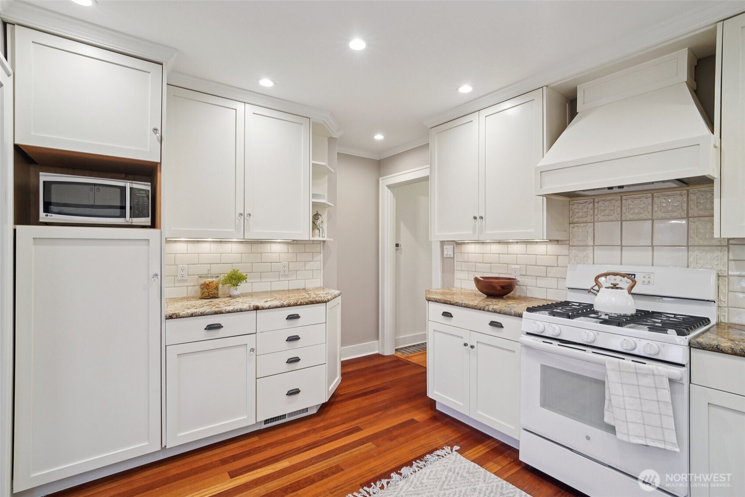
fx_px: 331
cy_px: 248
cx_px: 372
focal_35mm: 16
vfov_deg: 73.7
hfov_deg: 96.7
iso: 1600
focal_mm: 16
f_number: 8
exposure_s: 1/40
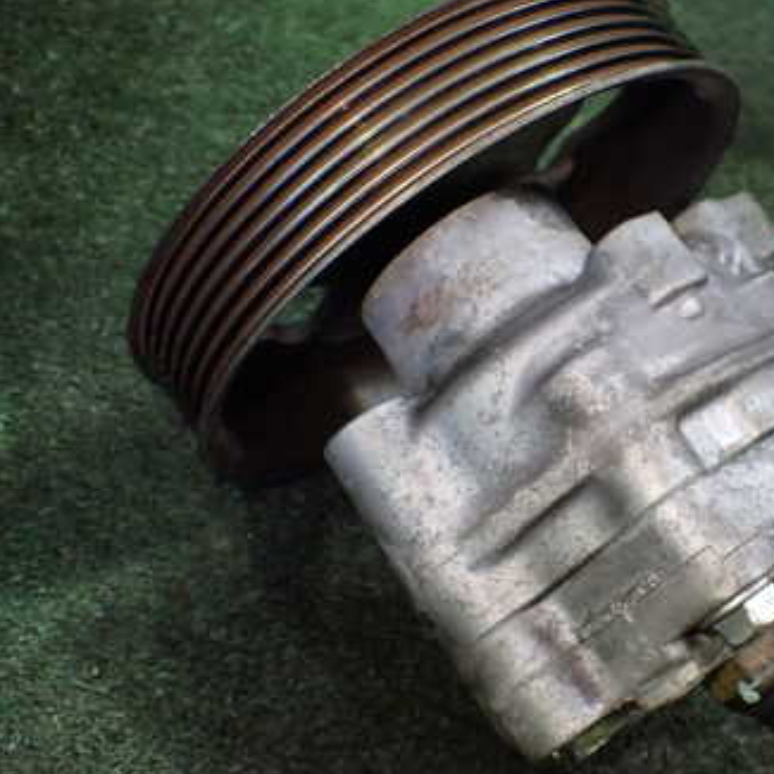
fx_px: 1240
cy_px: 395
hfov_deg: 34.1
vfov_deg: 34.7
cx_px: 562
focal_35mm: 49
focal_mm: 5.4
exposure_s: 1/125
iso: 800
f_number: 2.3
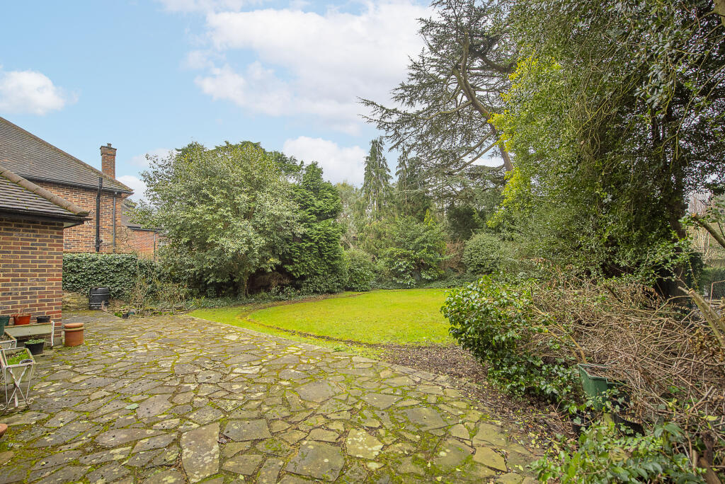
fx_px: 282
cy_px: 242
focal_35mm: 14
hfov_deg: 104.2
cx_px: 362
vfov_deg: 81.3
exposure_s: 1/80
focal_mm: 14
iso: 500
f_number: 5.6
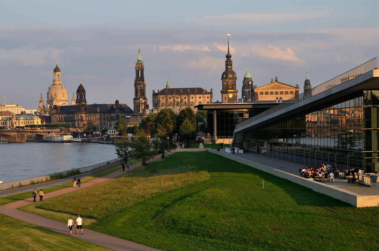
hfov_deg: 22.6
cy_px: 126
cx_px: 190
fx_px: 946
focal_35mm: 90
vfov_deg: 15.1
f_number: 8
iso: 200
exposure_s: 1/320
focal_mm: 60
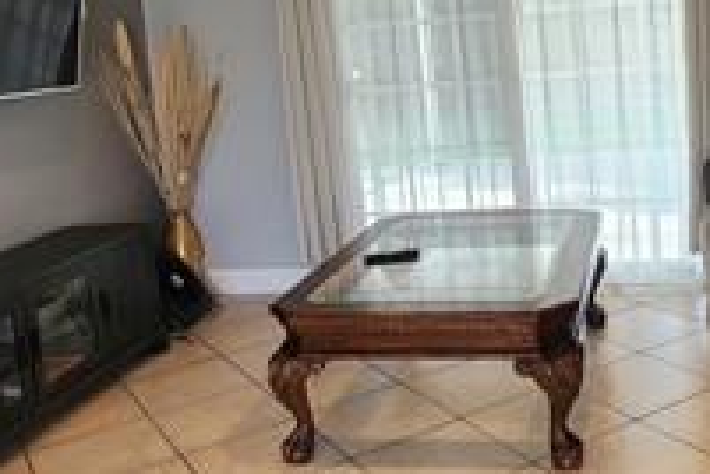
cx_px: 466
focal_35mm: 43
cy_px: 110
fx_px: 848
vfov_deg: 30.6
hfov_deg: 44.8
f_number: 2.2
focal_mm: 2.2
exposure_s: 1/60
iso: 200
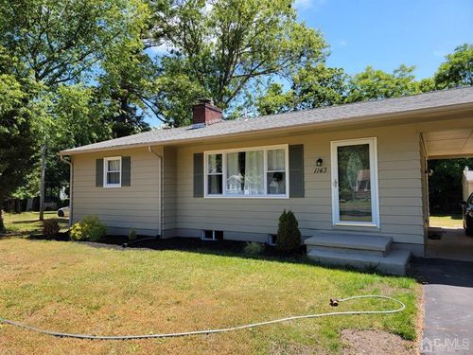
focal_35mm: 24
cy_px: 178
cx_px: 236
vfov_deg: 56.8
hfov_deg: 71.6
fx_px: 328
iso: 16
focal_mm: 6.7
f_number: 1.8
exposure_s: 1/431
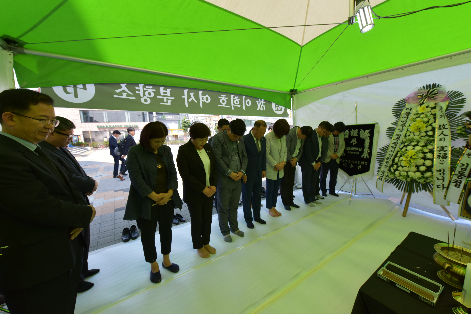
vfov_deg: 81.2
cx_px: 236
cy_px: 157
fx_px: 183
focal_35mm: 14
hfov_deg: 104.2
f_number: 8
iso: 500
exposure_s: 1/400
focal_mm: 14
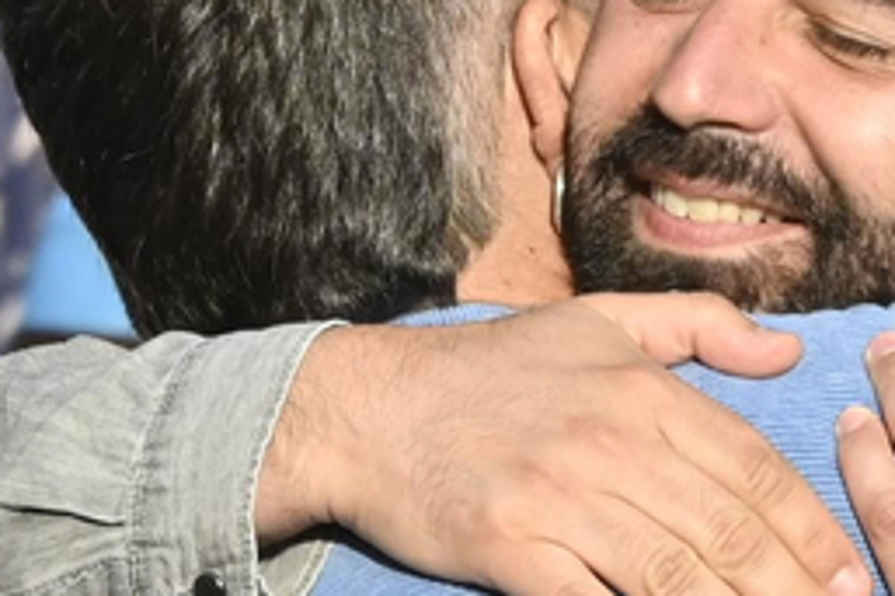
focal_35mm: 2242
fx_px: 55701
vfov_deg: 0.6
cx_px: 592
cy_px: 160
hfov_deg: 0.9
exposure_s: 1/1000
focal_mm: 240
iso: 320
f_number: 6.3
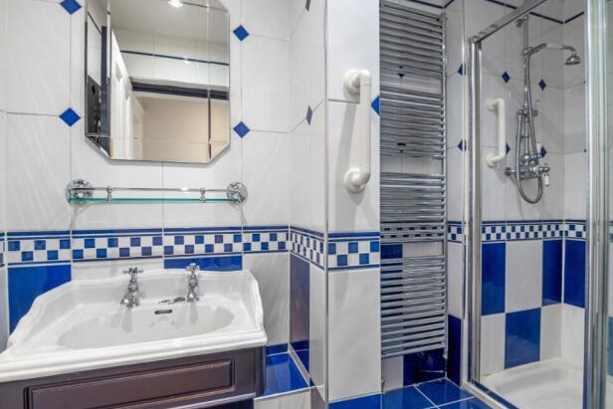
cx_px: 309
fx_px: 290
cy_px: 206
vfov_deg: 70.5
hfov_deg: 93.3
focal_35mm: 17
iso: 250
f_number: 9
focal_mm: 16
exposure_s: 1
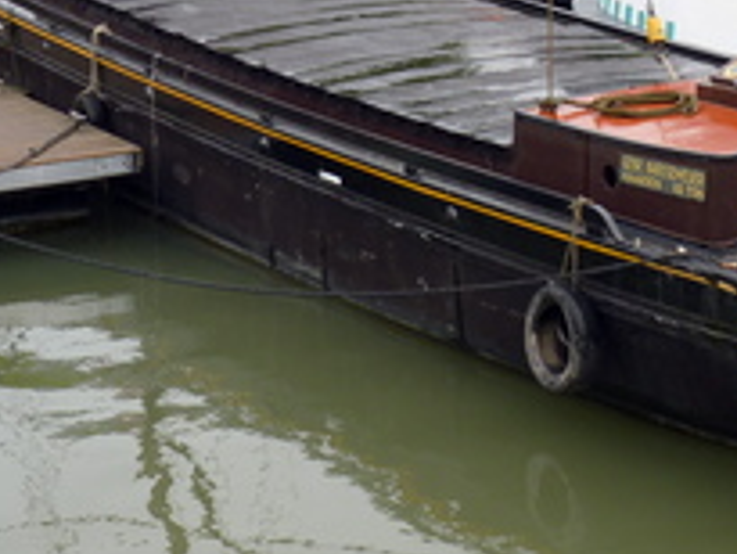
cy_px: -20
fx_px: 2258
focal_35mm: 106
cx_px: 703
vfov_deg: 13.7
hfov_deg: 18.2
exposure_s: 1/125
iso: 80
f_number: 4
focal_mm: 7.8
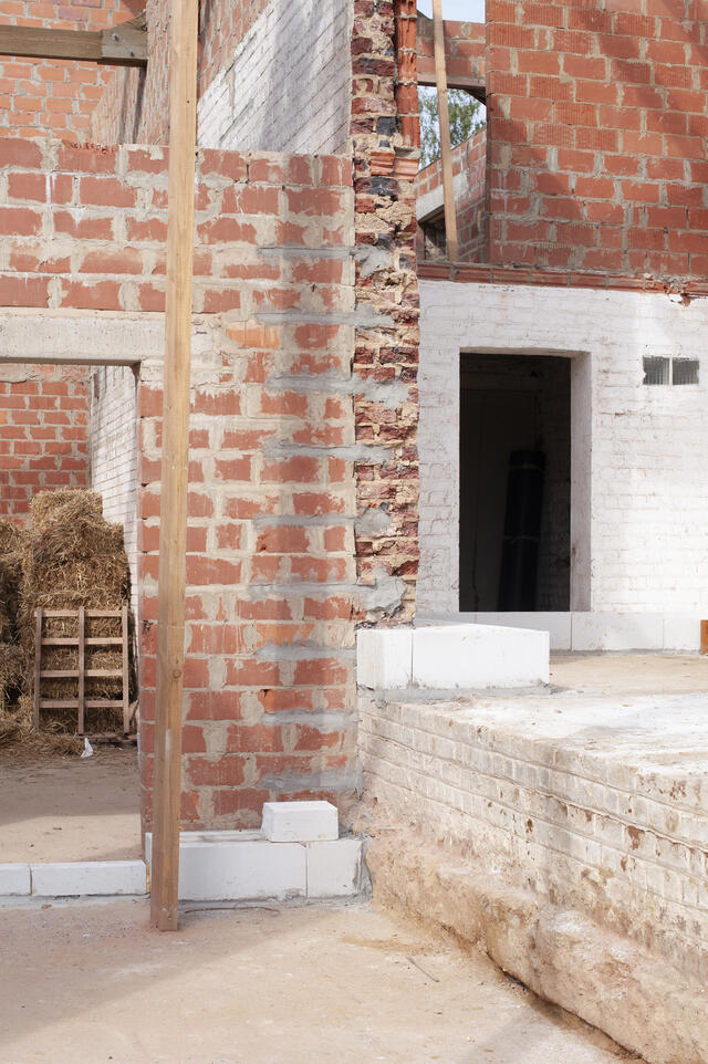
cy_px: 532
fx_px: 1477
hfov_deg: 27.0
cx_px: 354
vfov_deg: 39.6
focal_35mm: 50
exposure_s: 1/320
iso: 200
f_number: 9
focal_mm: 50
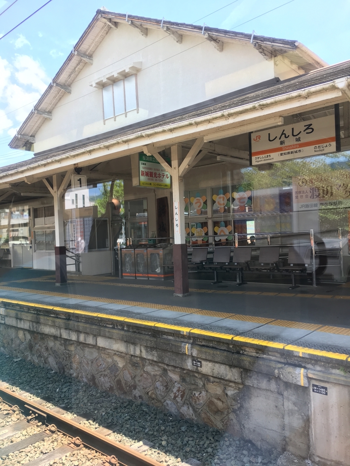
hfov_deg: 48.2
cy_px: 233
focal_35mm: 29
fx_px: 391
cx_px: 175
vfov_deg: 61.7
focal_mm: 4.15
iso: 25
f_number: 2.2
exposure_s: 1/120
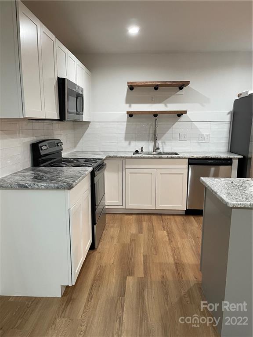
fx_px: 253
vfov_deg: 67.3
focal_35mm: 26
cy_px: 168
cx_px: 126
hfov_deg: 53.1
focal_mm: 4.2
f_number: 1.6
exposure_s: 1/60
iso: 200
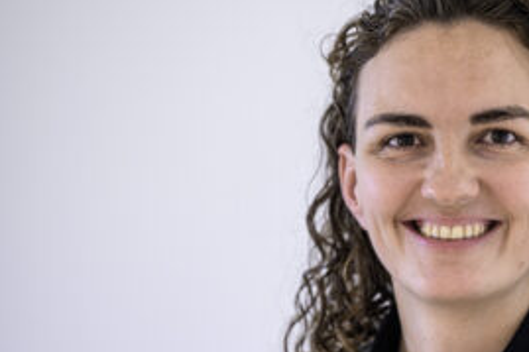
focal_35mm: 307
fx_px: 4508
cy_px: 211
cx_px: 425
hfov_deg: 6.7
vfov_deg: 4.5
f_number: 2.8
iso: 640
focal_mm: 165
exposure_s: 1/40
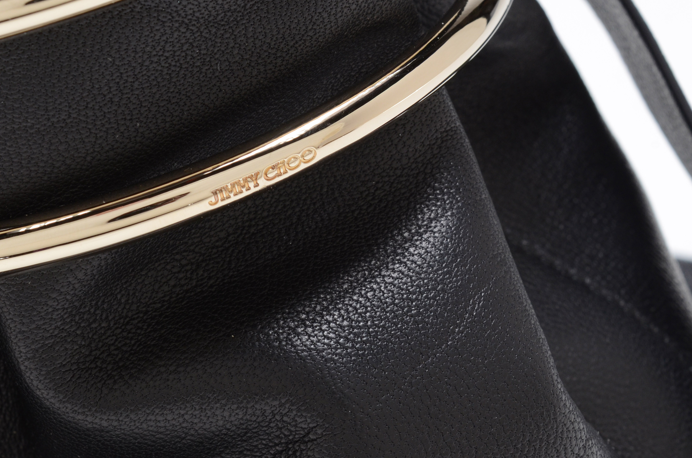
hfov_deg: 17.0
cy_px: 176
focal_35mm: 121
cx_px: 271
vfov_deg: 11.3
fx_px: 2316
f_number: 14
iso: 400
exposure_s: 1/125
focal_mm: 55
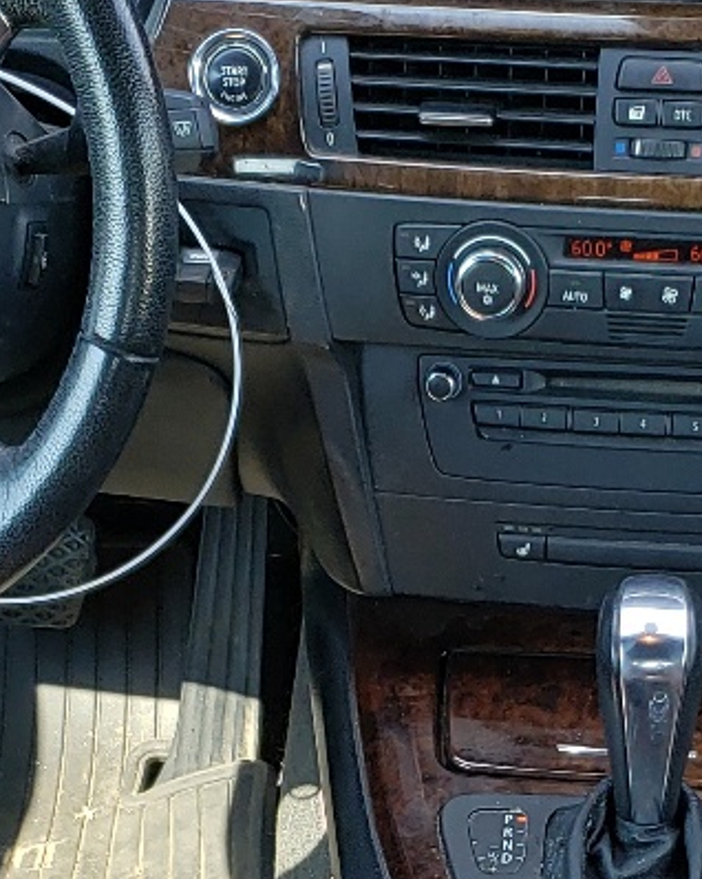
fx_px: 2651
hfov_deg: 14.9
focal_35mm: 102
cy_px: 868
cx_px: 611
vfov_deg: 18.4
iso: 50
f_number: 1.5
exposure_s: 1/244
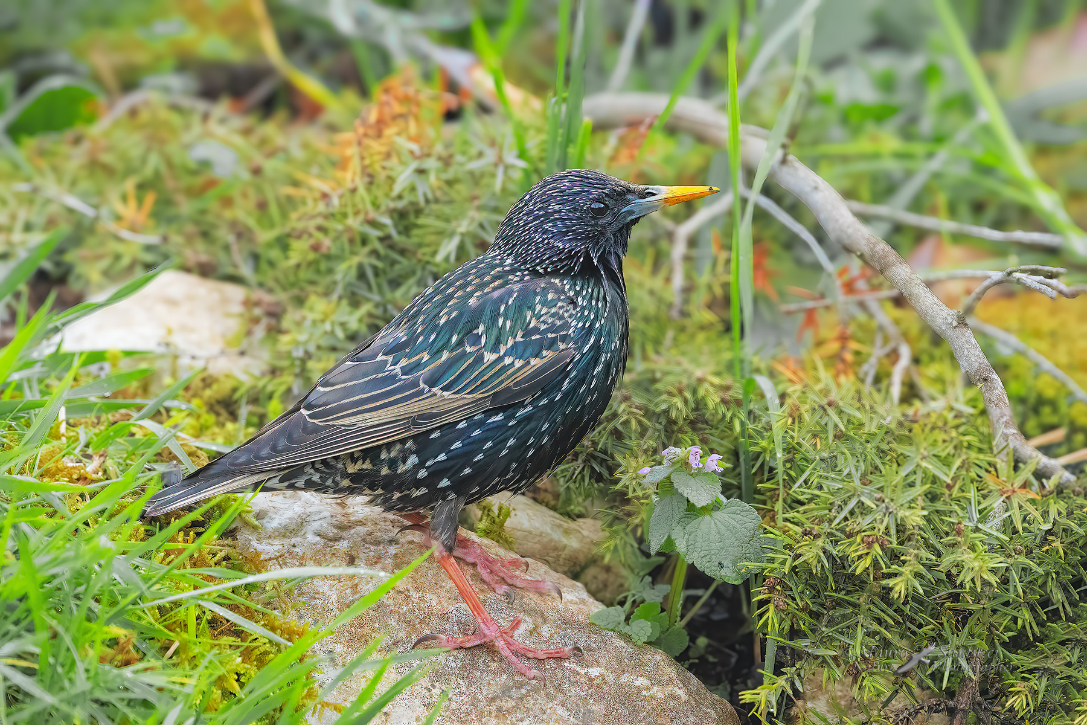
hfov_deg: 2.3
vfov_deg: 1.5
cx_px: 544
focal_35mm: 900
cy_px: 362
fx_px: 27173
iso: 8000
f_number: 8
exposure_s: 1/1600
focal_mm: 600
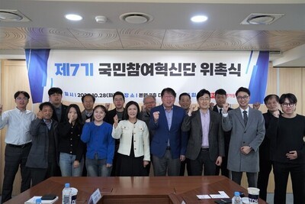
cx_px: 152
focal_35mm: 34
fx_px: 288
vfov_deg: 38.9
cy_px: 102
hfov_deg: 55.8
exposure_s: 1/160
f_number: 4
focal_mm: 34
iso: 4000
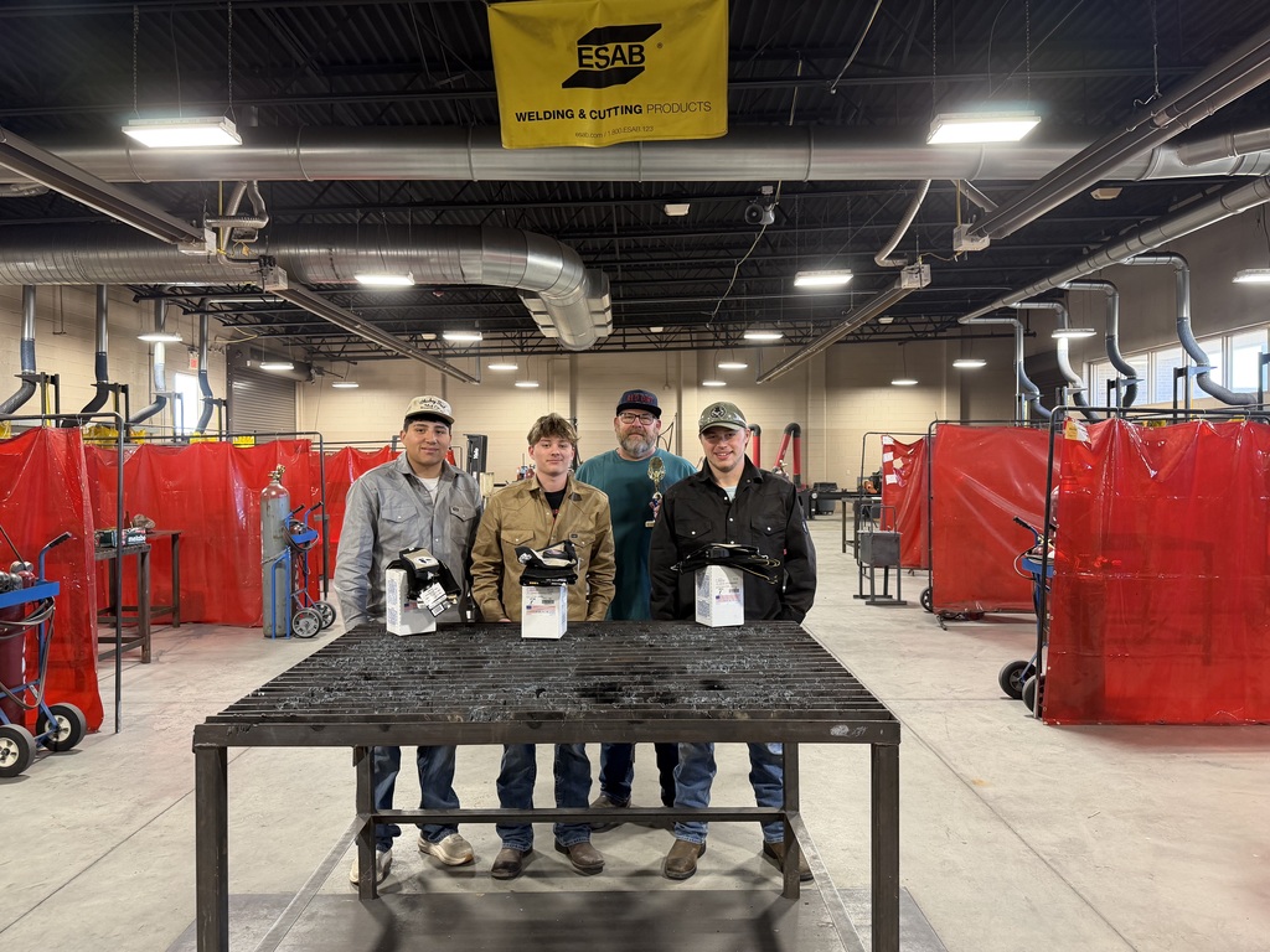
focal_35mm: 24
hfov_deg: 71.6
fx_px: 881
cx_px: 635
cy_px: 476
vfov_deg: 56.8
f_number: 1.78
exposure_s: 1/65
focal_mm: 6.76
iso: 200
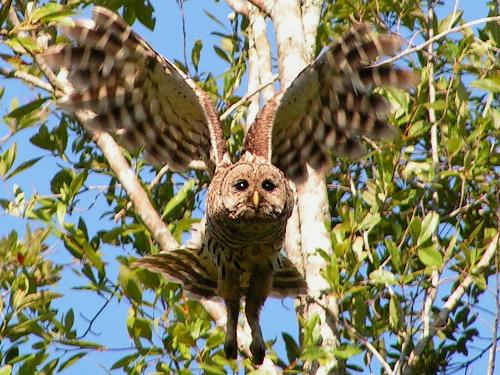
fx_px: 5489
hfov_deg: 5.2
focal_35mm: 380
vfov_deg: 3.9
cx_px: 250
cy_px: 188
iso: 80
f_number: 3.7
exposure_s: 1/640
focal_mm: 63
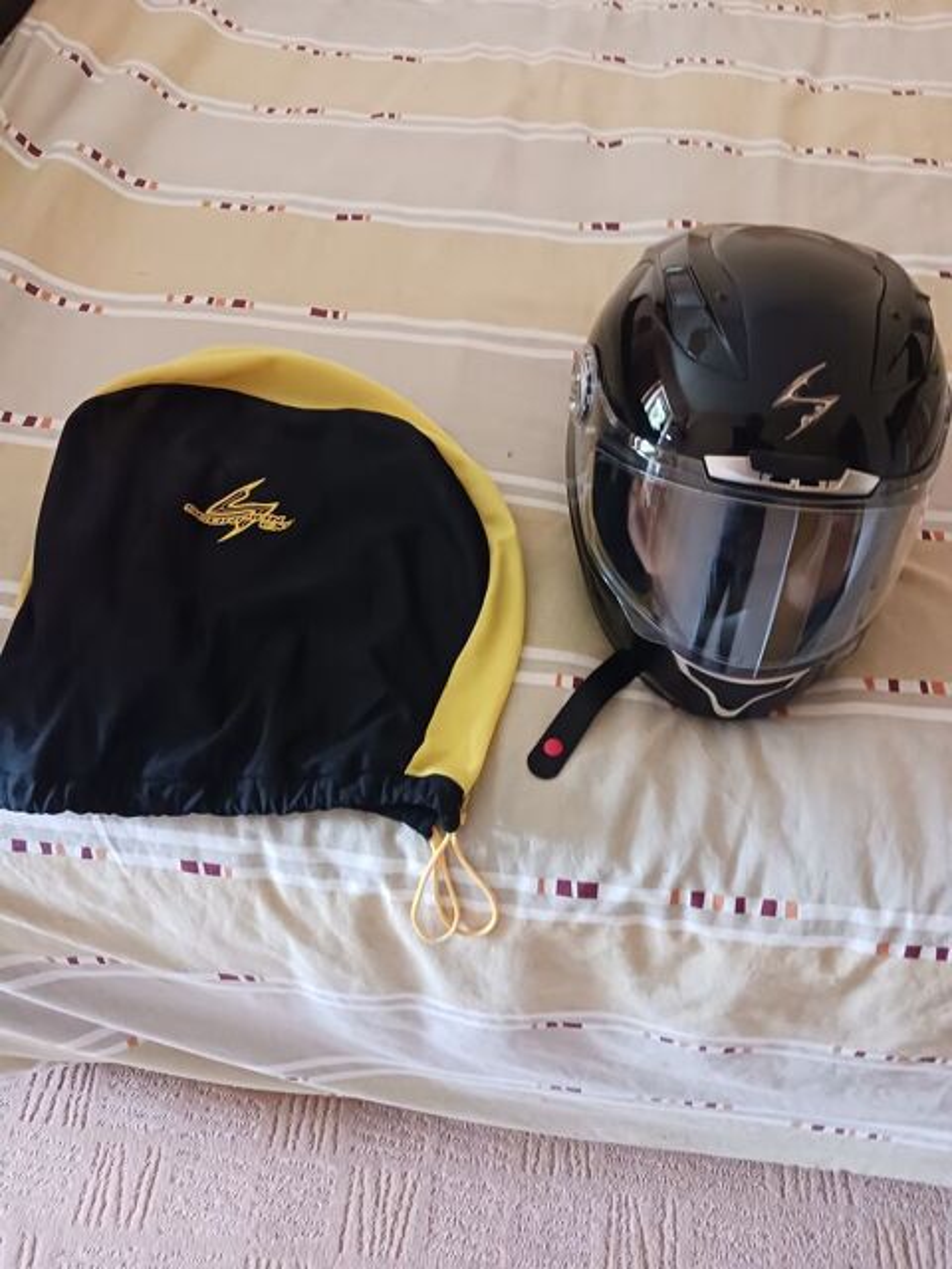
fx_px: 990
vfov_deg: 65.3
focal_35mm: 27
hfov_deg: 51.4
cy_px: 634
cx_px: 476
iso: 800
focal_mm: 4
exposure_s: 1/16.7
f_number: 1.8
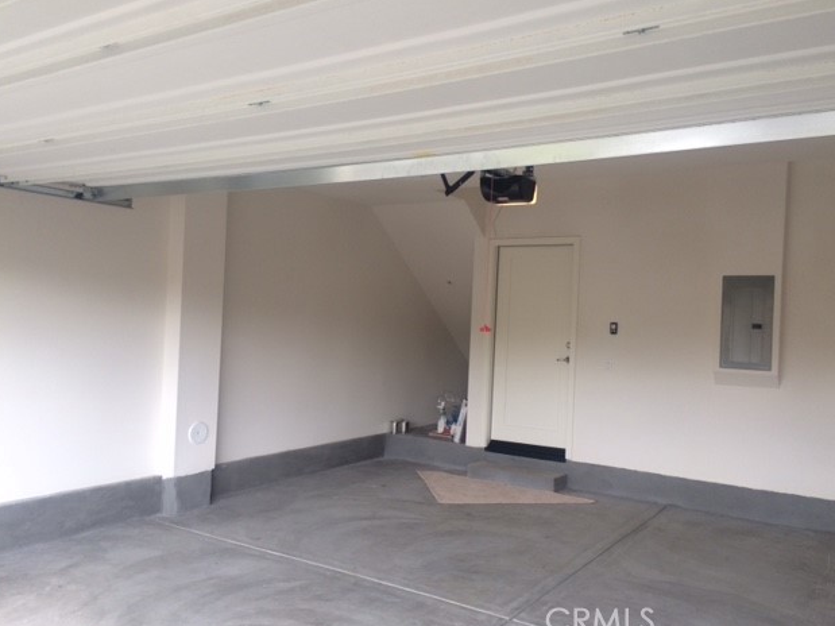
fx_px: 724
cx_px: 425
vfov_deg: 46.8
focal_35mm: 30
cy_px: 316
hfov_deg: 60.0
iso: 32
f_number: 2.2
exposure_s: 1/121
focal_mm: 4.15
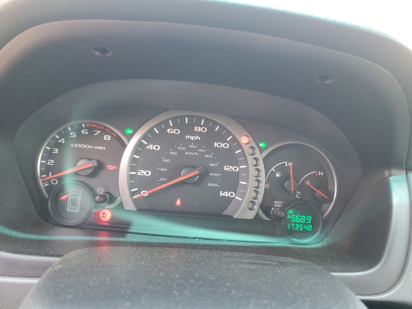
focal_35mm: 26
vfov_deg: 53.1
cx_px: 206
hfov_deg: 67.3
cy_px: 154
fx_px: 309
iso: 143
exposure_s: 1/60.2
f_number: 1.5
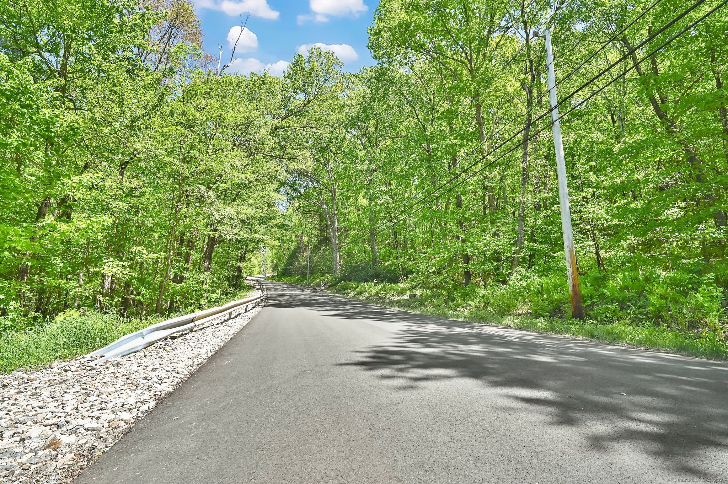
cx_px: 364
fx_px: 323
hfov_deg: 96.8
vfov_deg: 73.7
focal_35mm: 16
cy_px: 242
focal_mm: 16
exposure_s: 1/320
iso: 400
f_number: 8
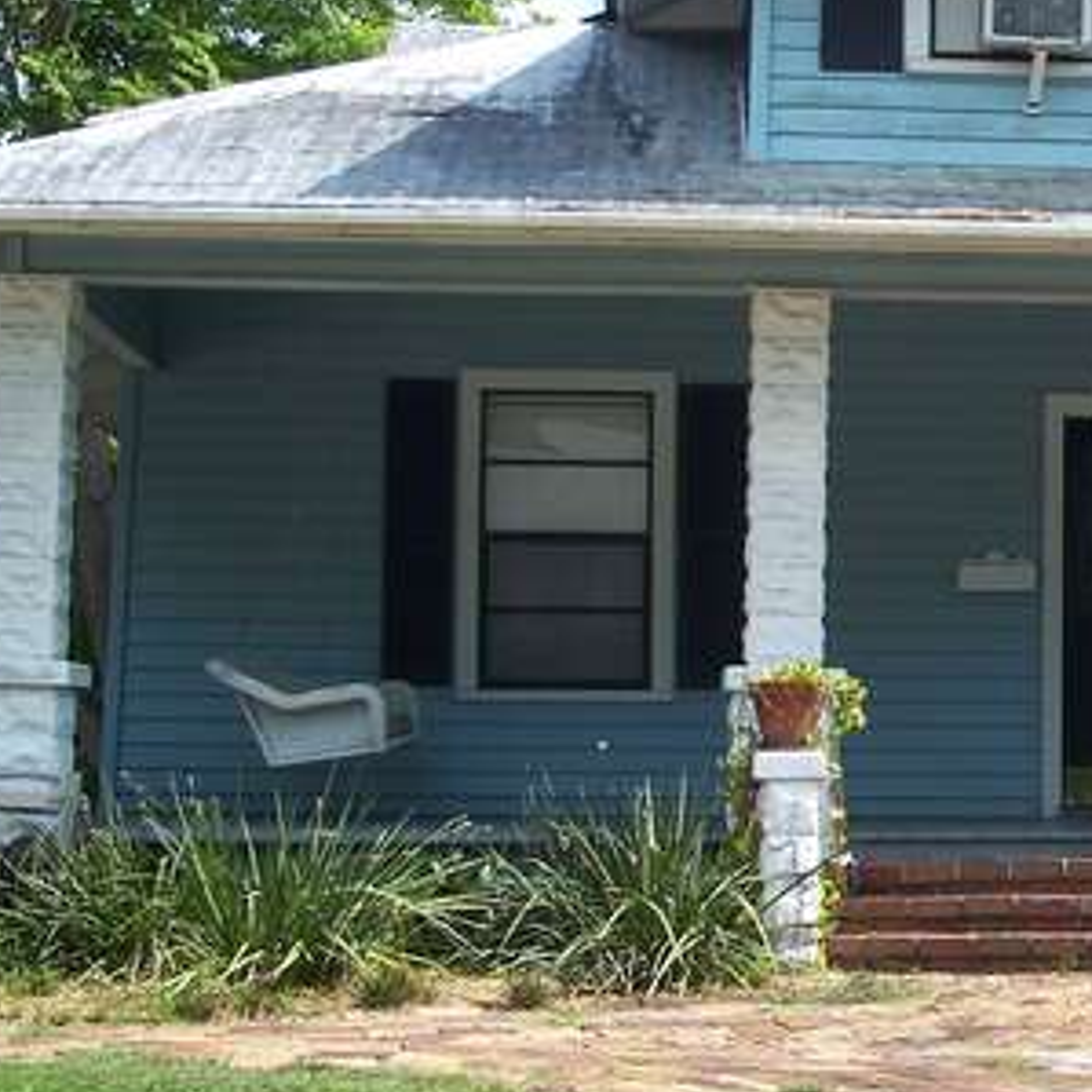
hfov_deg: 20.0
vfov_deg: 20.6
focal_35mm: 84
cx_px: 1110
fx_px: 2998
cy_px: 383
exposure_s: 1/500
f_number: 2.8
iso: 64
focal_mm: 7.8
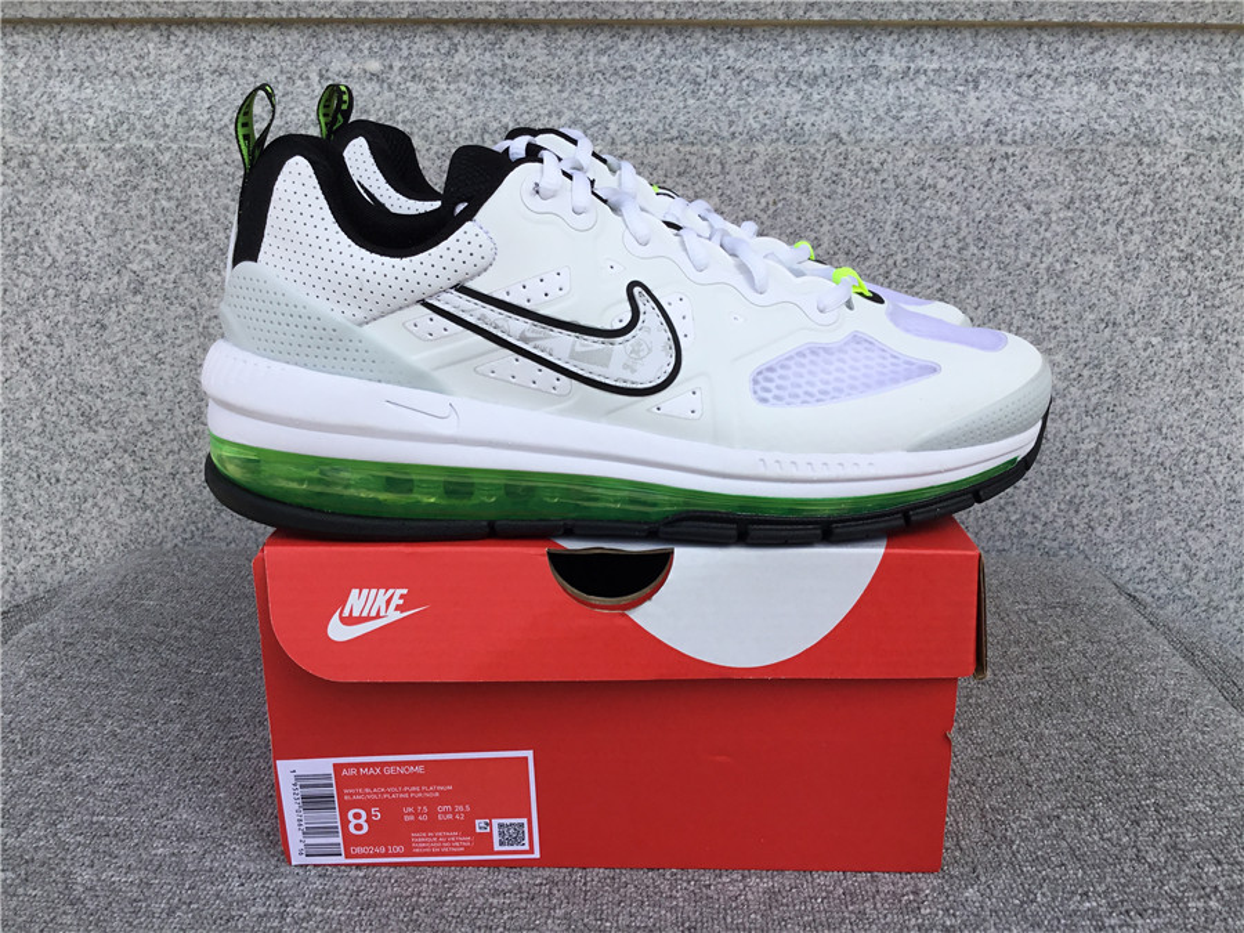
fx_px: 1114
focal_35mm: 31
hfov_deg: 58.4
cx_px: 622
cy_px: 466
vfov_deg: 45.4
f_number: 2.4
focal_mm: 3.3
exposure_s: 1/806
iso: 25
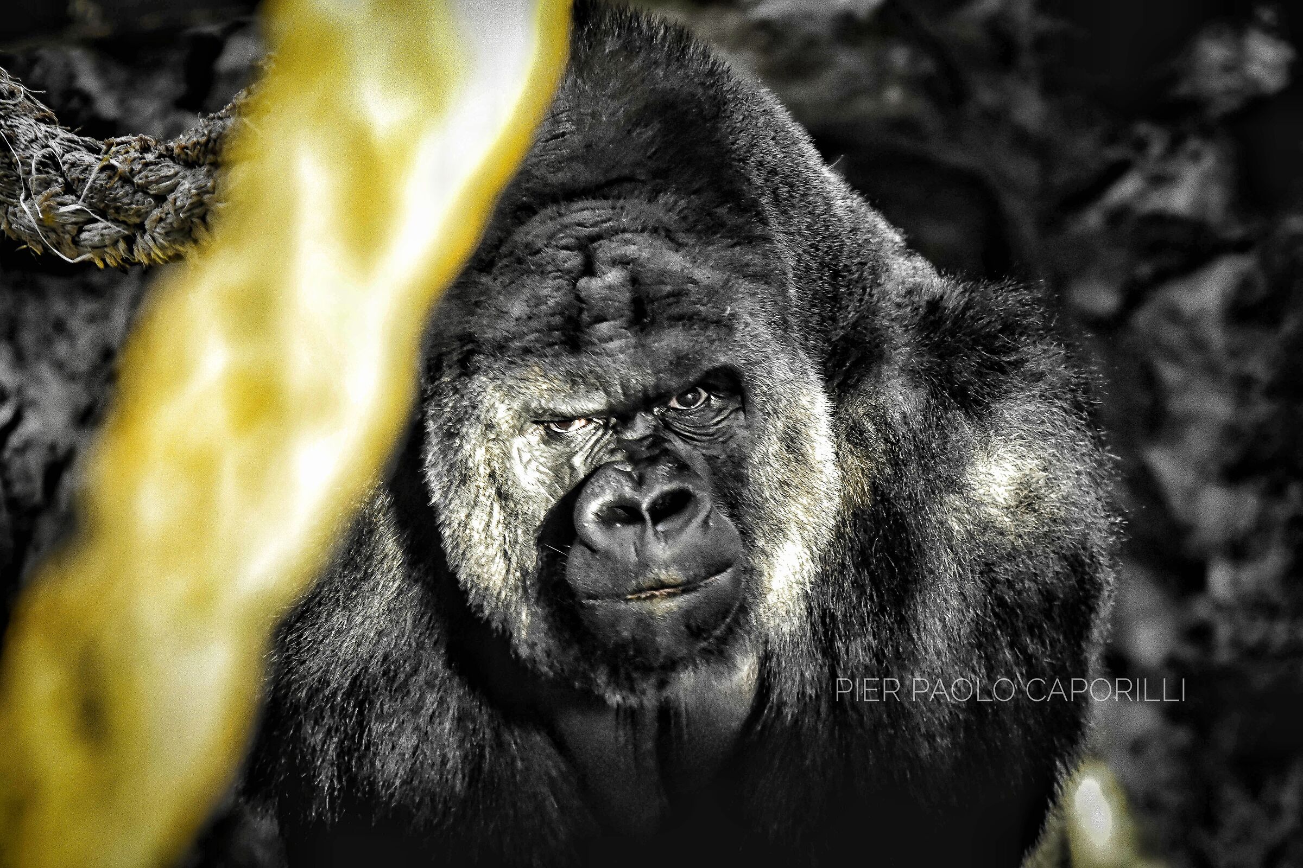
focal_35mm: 262
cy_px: 434
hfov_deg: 7.8
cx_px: 652
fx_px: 9500
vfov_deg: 5.2
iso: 2200
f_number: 3.5
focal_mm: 175
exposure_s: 1/30
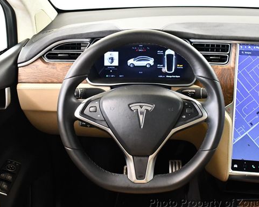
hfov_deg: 41.1
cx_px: 142
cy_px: 98
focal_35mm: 45
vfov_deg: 33.4
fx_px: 345
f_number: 3.5
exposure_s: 1/60
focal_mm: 18
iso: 3600
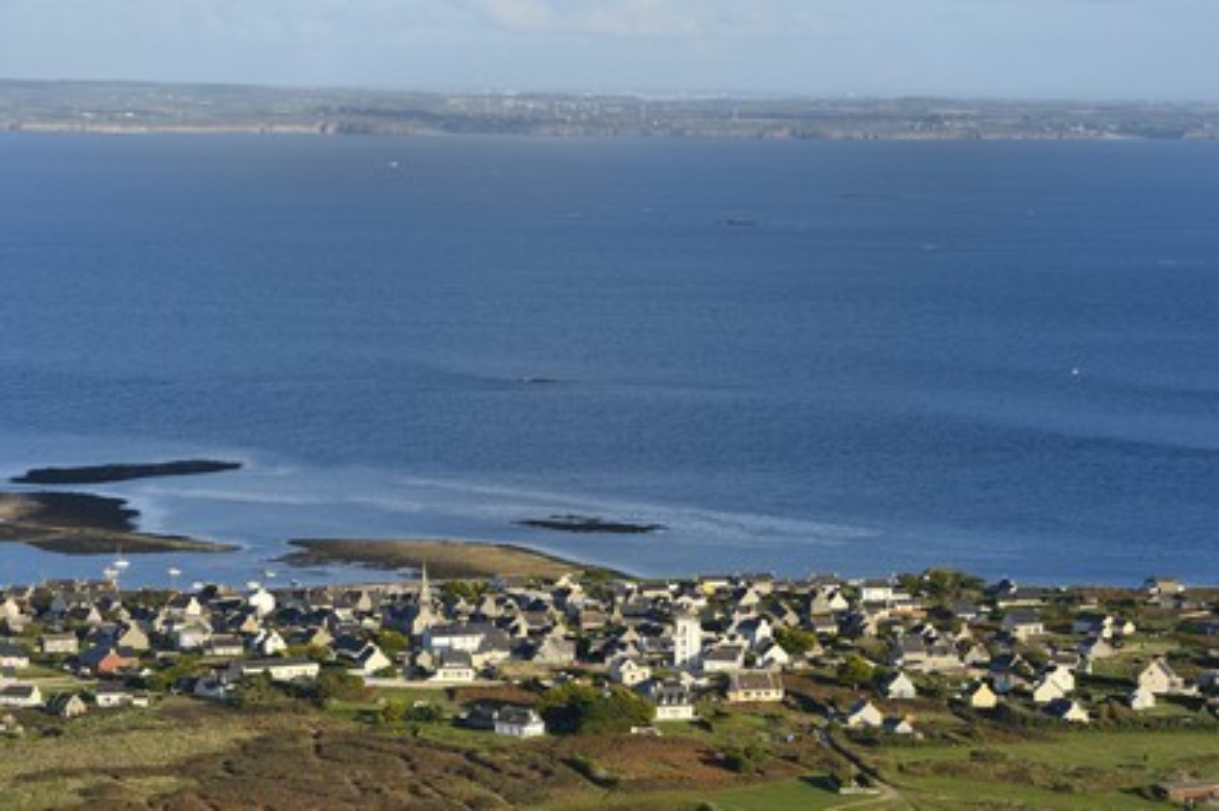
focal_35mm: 125
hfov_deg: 16.4
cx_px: 610
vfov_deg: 11.0
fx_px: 4229
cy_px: 406
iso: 800
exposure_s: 1/1250
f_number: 13
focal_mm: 125
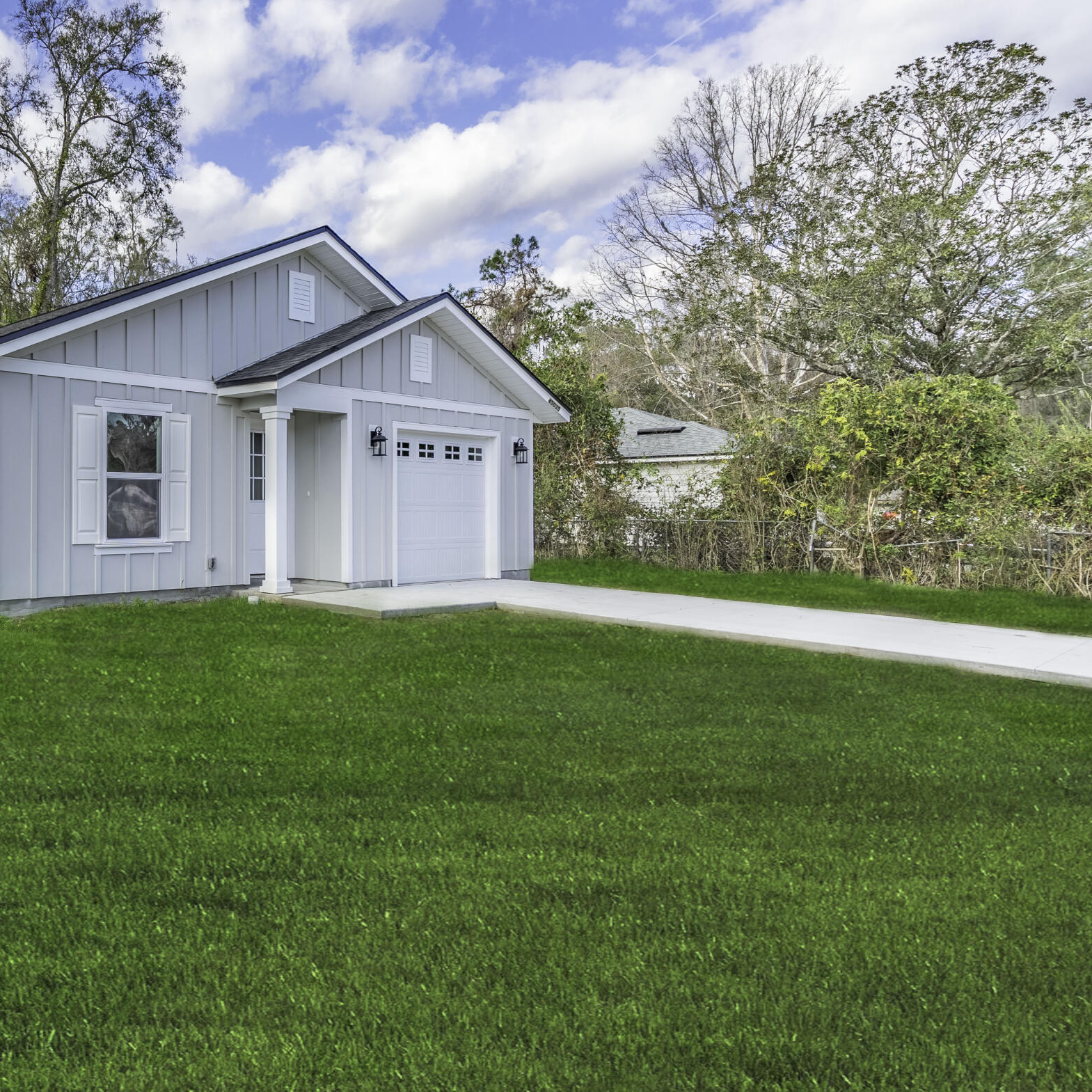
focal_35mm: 26
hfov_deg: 54.6
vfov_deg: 60.9
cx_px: 149
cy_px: 509
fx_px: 928
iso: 100
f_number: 9
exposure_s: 1/1600
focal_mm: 16
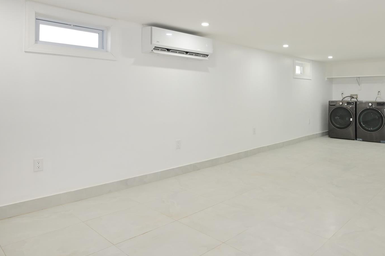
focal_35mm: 27
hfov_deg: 66.7
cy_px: 92
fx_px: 289
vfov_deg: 47.3
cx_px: 233
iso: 1600
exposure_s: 1/125
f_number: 5.6
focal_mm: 18
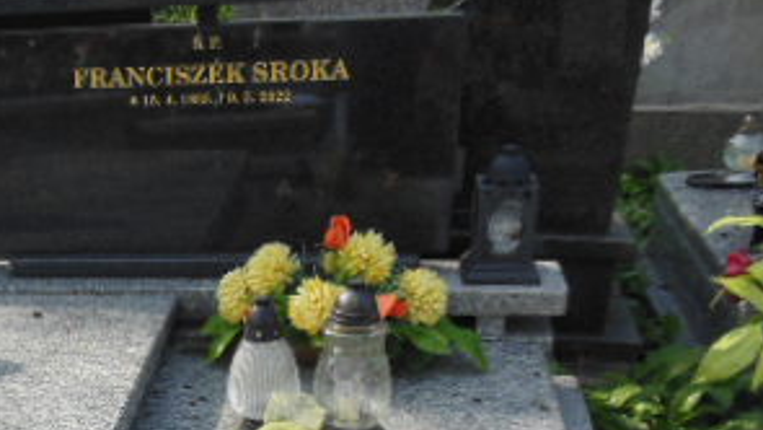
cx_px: 67
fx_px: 1194
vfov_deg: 19.2
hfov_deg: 33.5
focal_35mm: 59
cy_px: 523
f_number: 3.2
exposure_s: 1/500
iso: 125
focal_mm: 4.5
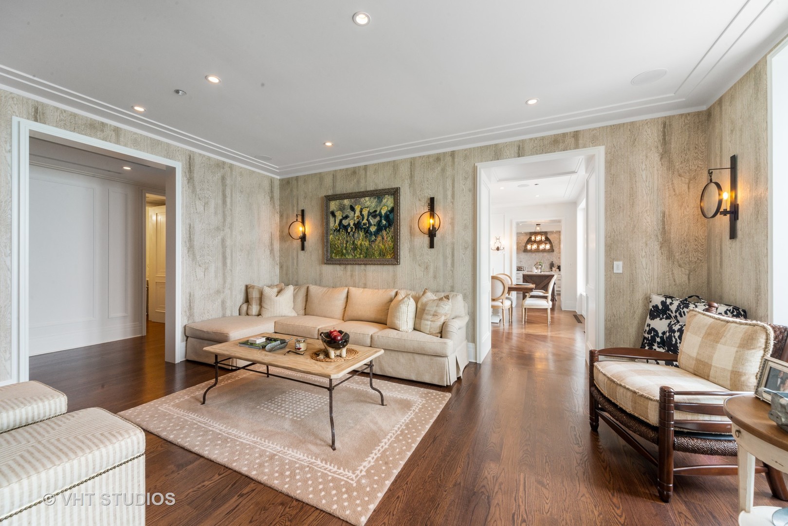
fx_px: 306
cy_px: 263
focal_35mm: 14
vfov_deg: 81.2
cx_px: 394
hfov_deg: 104.2
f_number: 8
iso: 400
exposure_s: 1/20
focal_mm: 14
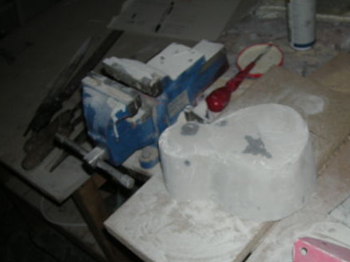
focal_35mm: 53
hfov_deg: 35.6
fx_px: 536
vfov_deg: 27.4
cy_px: 164
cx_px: 247
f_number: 2.8
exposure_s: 1/60
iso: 50
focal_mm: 5.7
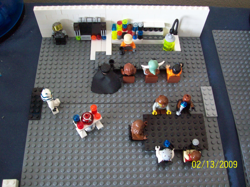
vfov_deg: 39.7
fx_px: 260
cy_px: 94
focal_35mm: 36
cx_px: 125
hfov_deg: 51.4
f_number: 2.7
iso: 200
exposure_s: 1/8
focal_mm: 6
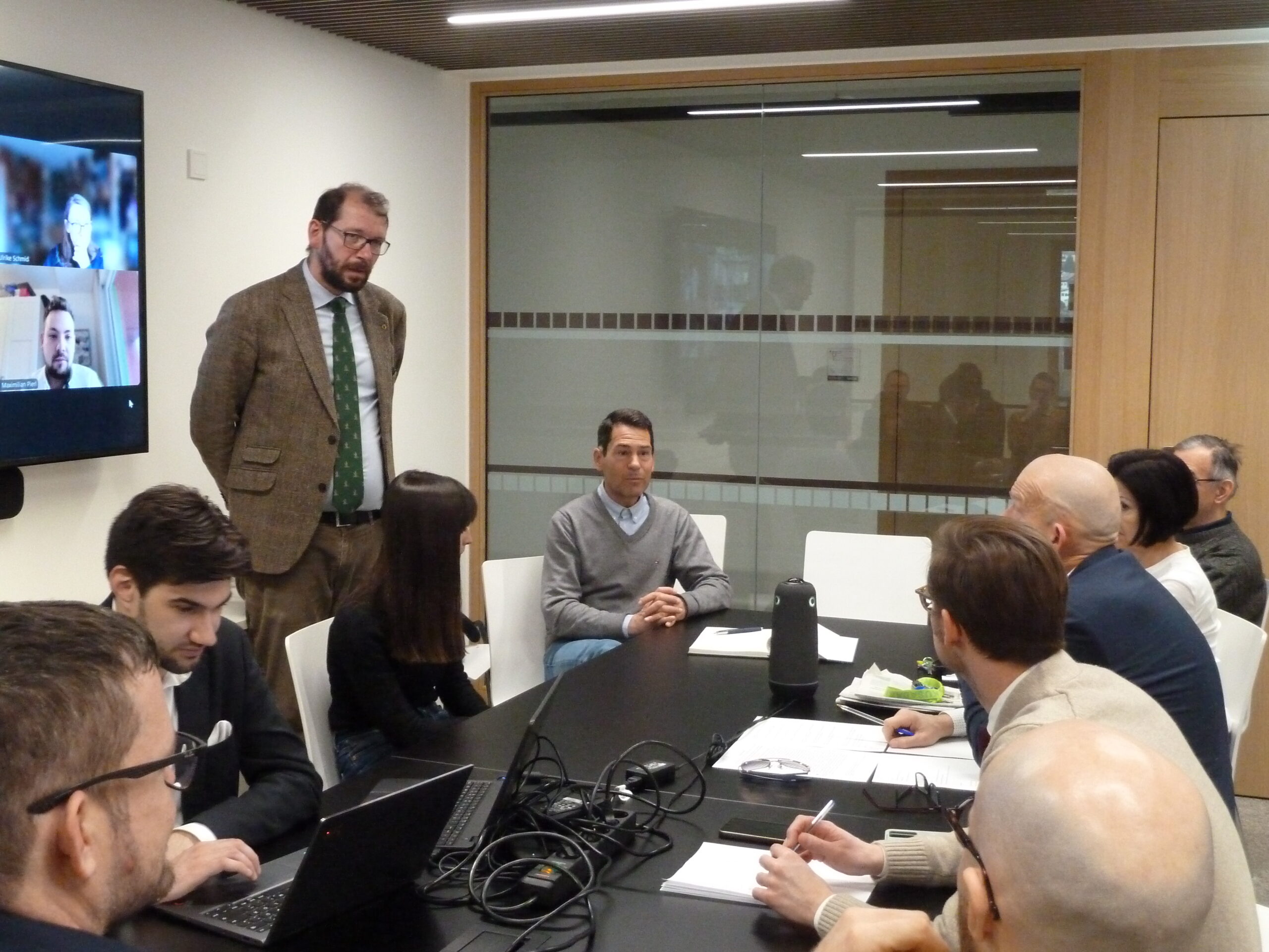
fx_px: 1540
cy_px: 476
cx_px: 634
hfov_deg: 44.8
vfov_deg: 34.3
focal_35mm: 42
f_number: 3.7
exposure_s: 1/20
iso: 800
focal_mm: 6.9
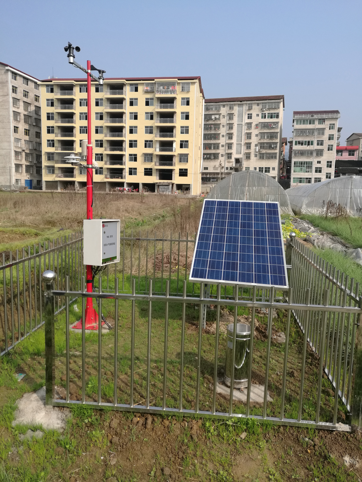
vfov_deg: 65.3
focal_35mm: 27
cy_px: 241
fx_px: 376
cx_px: 181
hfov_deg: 51.4
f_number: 2
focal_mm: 4.04
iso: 50
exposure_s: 1/871
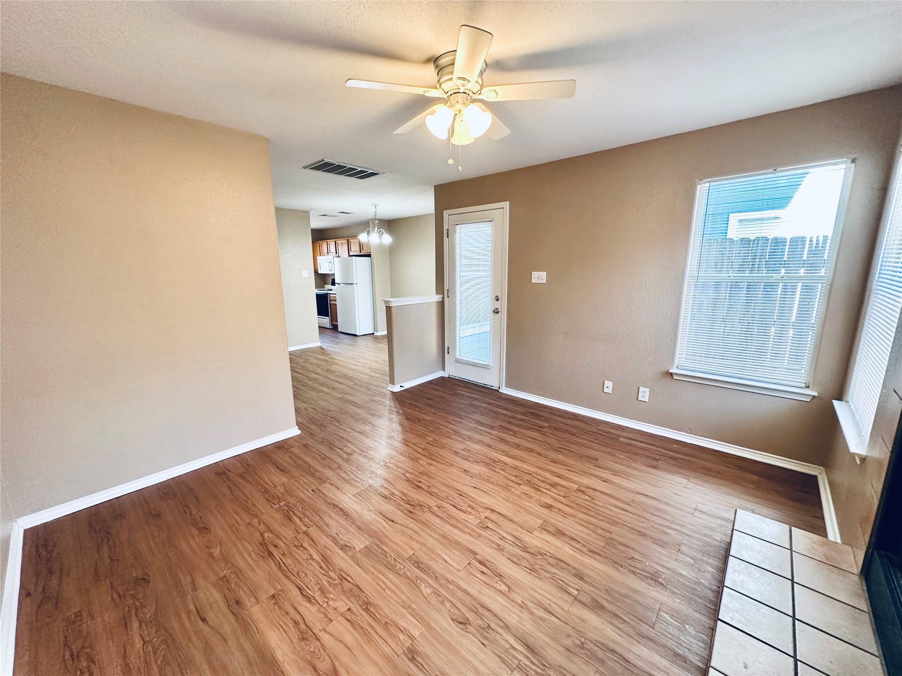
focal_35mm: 14
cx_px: 451
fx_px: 365
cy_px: 338
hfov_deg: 102.1
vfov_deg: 85.7
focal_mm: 2.22
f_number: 2.2
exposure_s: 1/60
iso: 160
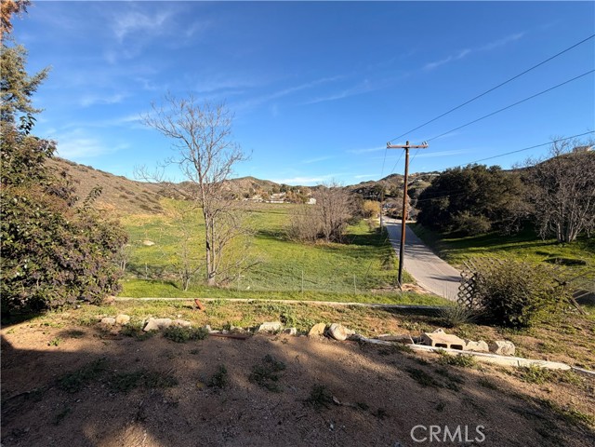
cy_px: 224
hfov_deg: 102.1
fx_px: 241
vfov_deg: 85.7
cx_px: 298
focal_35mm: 14
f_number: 2.2
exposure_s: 1/770
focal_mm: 2.22
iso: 25
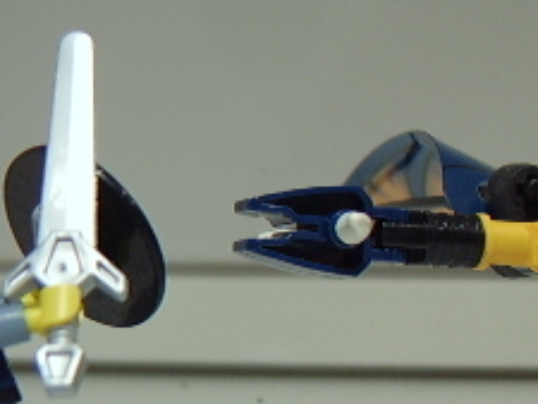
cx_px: 557
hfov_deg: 21.4
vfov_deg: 16.8
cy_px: 256
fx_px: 1368
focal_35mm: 88
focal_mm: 8.13
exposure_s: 1/15
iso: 100
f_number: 2.7
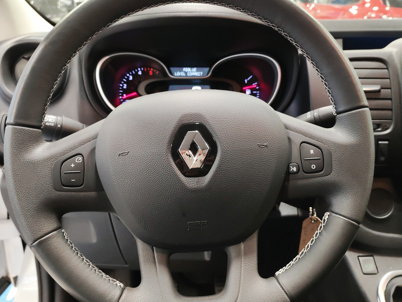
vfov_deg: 41.8
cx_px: 201
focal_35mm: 34
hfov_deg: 54.0
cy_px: 151
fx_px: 395
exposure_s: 1/50
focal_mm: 6.12
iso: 1600
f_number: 1.9
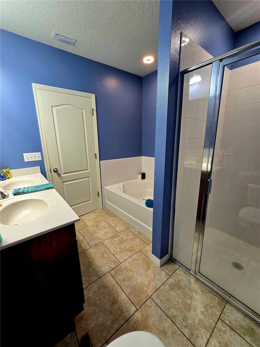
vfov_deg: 106.2
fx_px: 130
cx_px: 130
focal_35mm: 13
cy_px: 174
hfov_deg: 89.9
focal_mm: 2.2
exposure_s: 1/60.2
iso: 100
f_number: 2.2
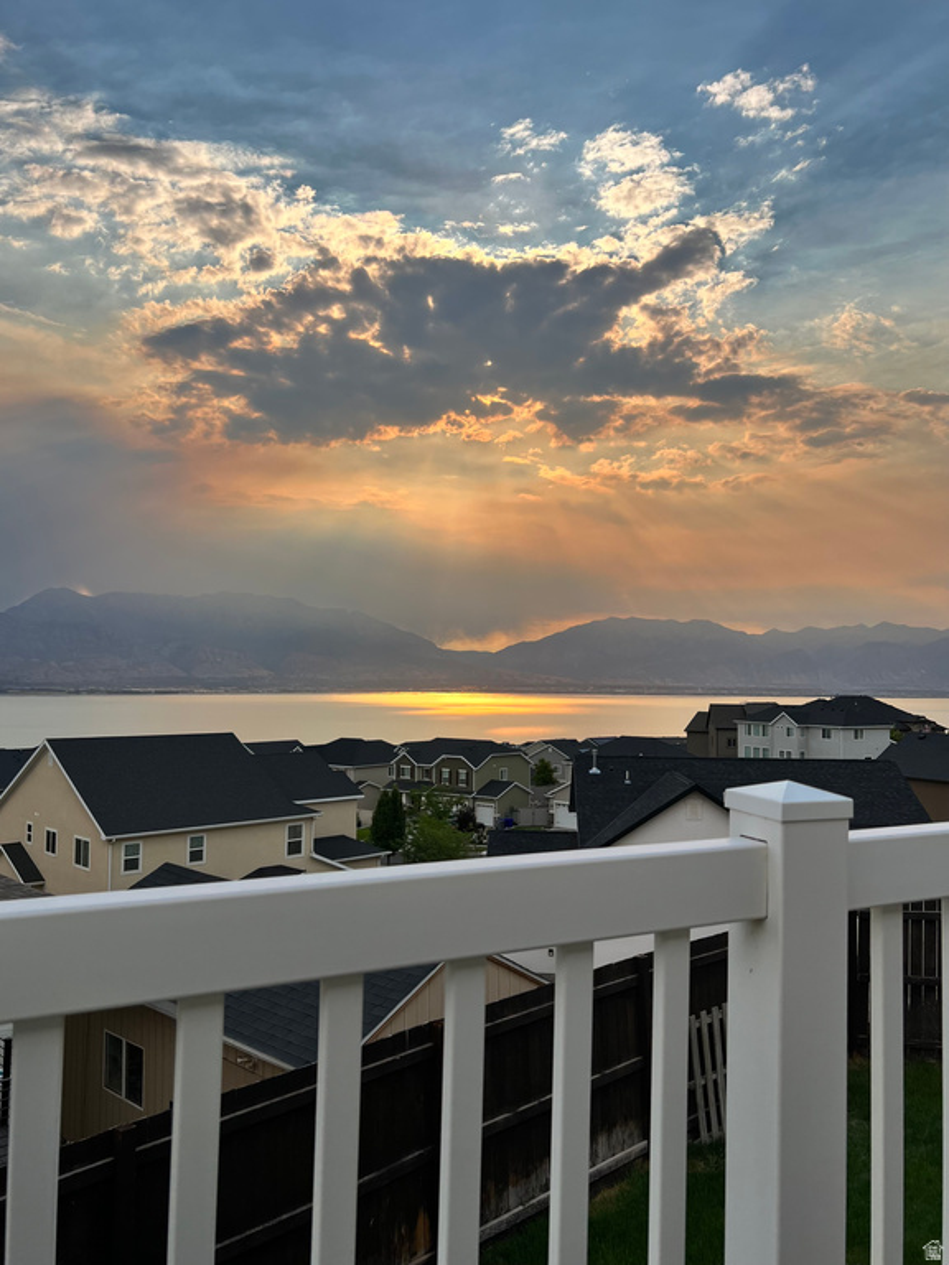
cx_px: 474
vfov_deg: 67.3
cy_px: 632
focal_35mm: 26
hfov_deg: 53.1
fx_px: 950
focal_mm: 5.7
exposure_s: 1/6993
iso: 50
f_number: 1.5
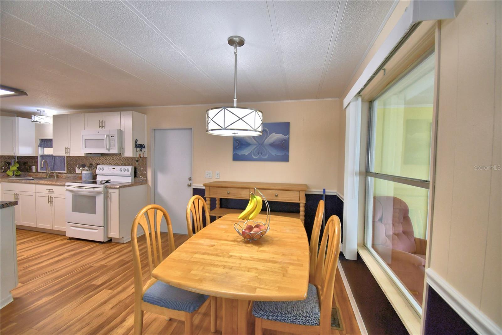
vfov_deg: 77.3
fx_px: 209
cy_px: 168
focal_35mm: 15
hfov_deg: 100.4
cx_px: 251
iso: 400
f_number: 4.5
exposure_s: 1/60
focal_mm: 10
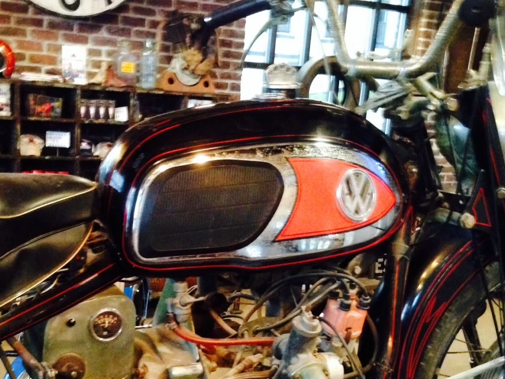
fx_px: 788
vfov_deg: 26.6
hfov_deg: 35.5
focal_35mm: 54
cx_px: 220
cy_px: 301
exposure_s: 1/15
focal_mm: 4.12
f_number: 2.4
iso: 800
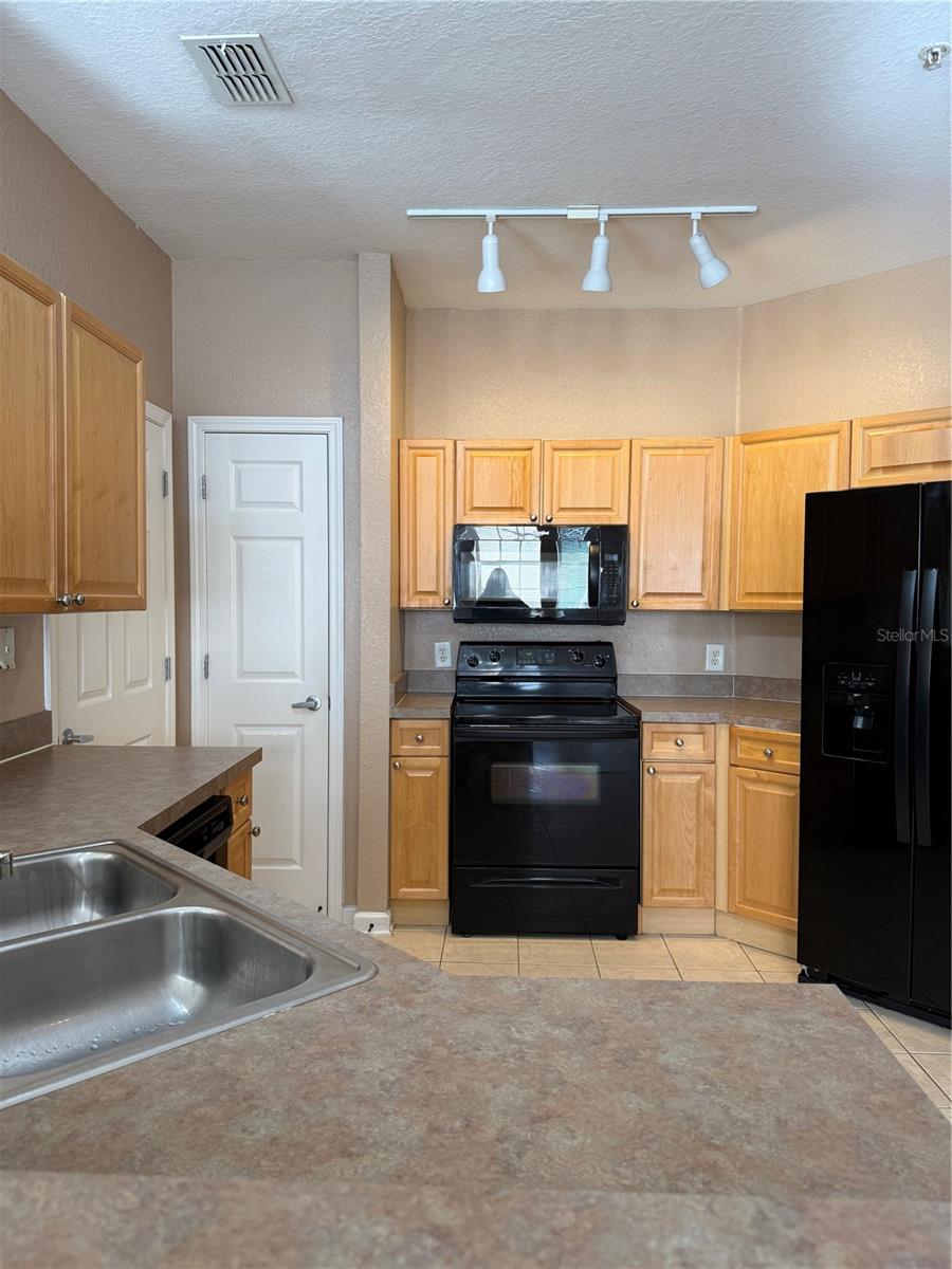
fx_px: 880
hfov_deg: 56.8
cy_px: 634
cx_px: 476
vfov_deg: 71.6
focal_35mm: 24
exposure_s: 1/120
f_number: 1.78
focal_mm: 6.76
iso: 125
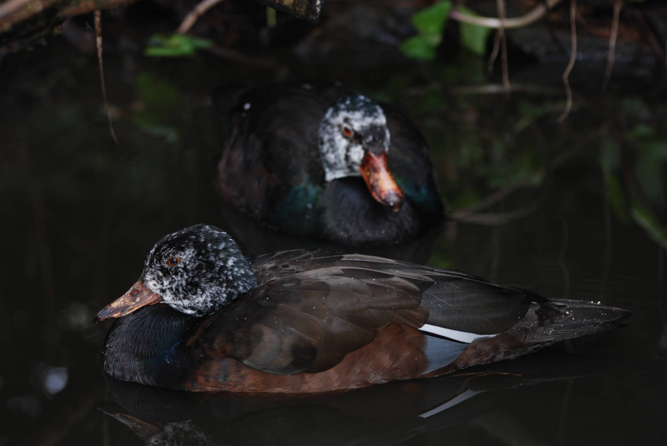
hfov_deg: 13.7
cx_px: 334
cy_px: 223
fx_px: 2782
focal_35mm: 150
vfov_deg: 9.2
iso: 200
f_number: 4.2
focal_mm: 100
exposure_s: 1/60
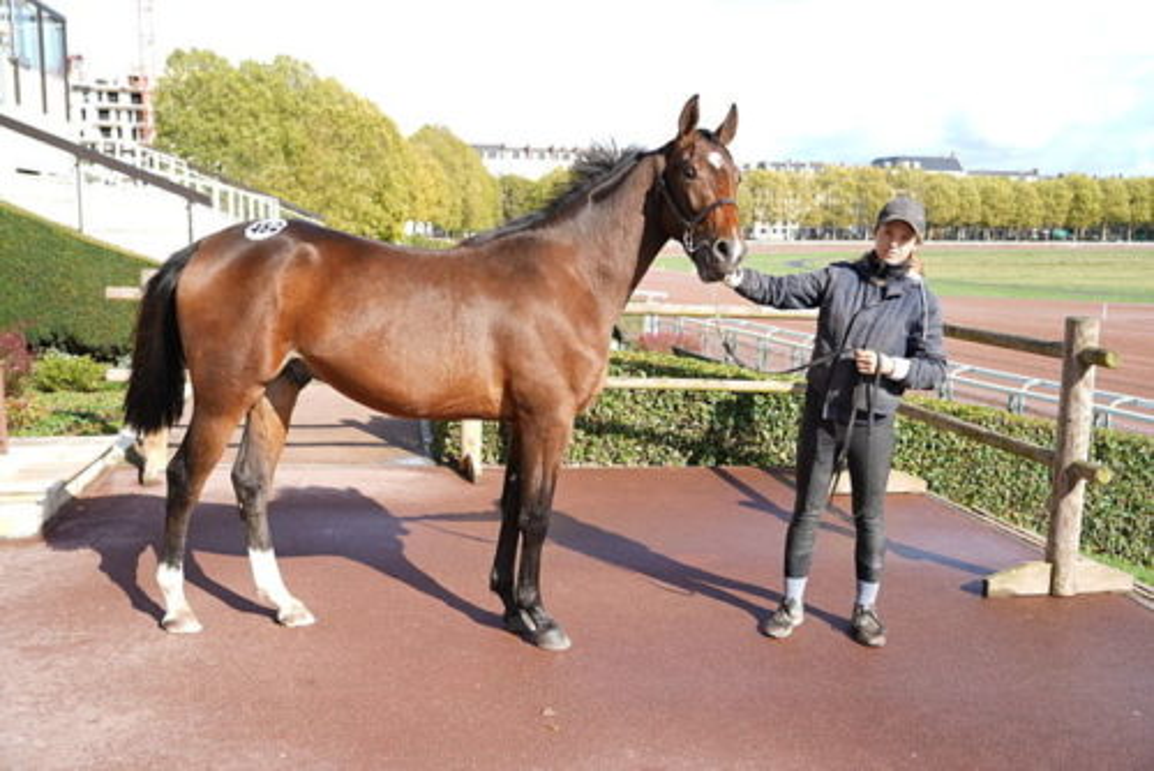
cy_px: 386
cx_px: 577
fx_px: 1090
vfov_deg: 38.9
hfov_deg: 55.8
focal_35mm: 34
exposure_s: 1/250
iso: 64
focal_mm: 34
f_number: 4
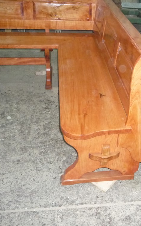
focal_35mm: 43
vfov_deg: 46.2
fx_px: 264
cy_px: 114
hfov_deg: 29.1
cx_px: 116
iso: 400
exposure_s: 1/30
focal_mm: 5.2
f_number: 3.3
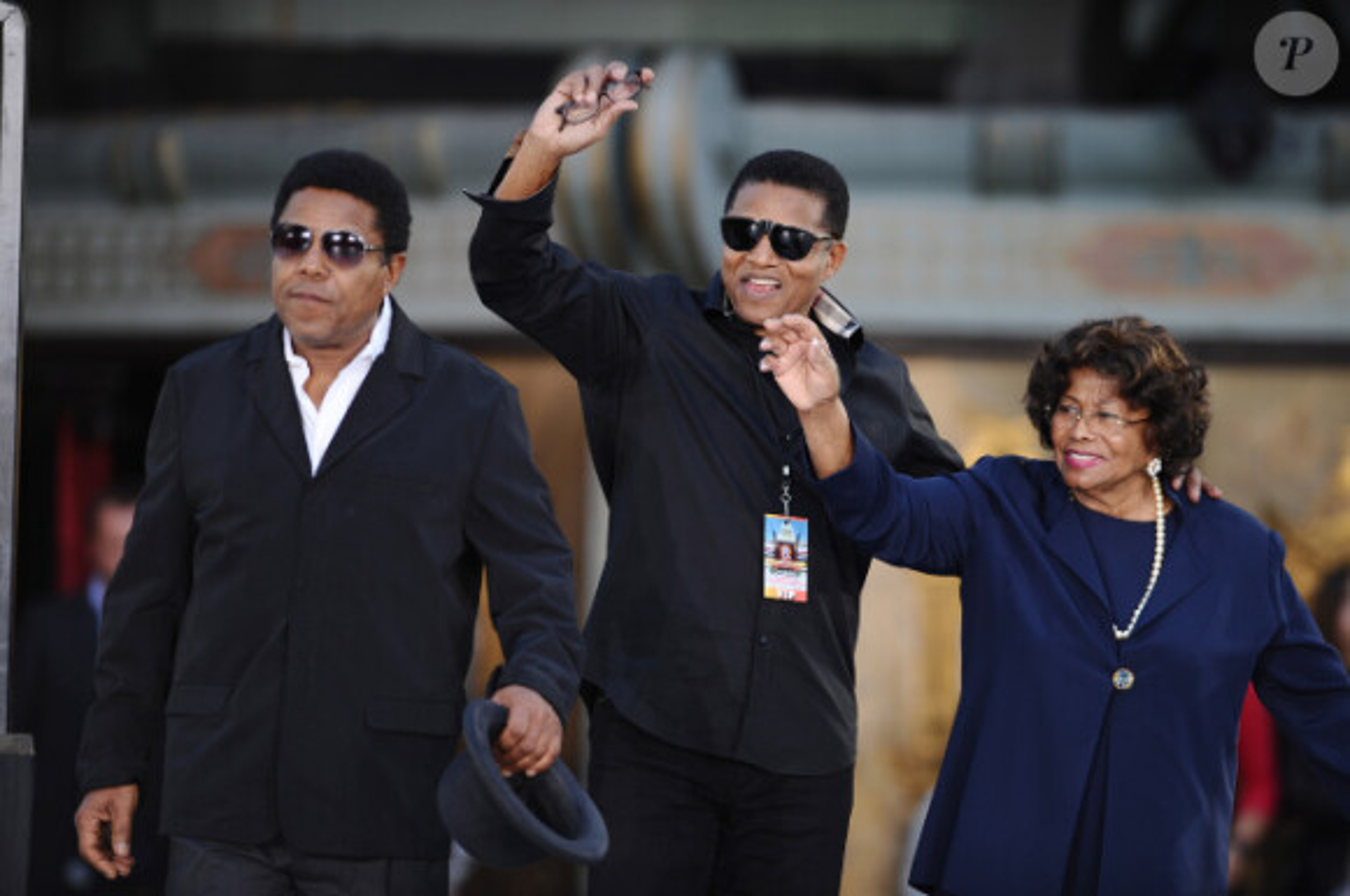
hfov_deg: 6.9
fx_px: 11234
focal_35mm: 300
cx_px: 675
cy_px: 448
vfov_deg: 4.6
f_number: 2.8
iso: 400
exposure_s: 1/1000
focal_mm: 300
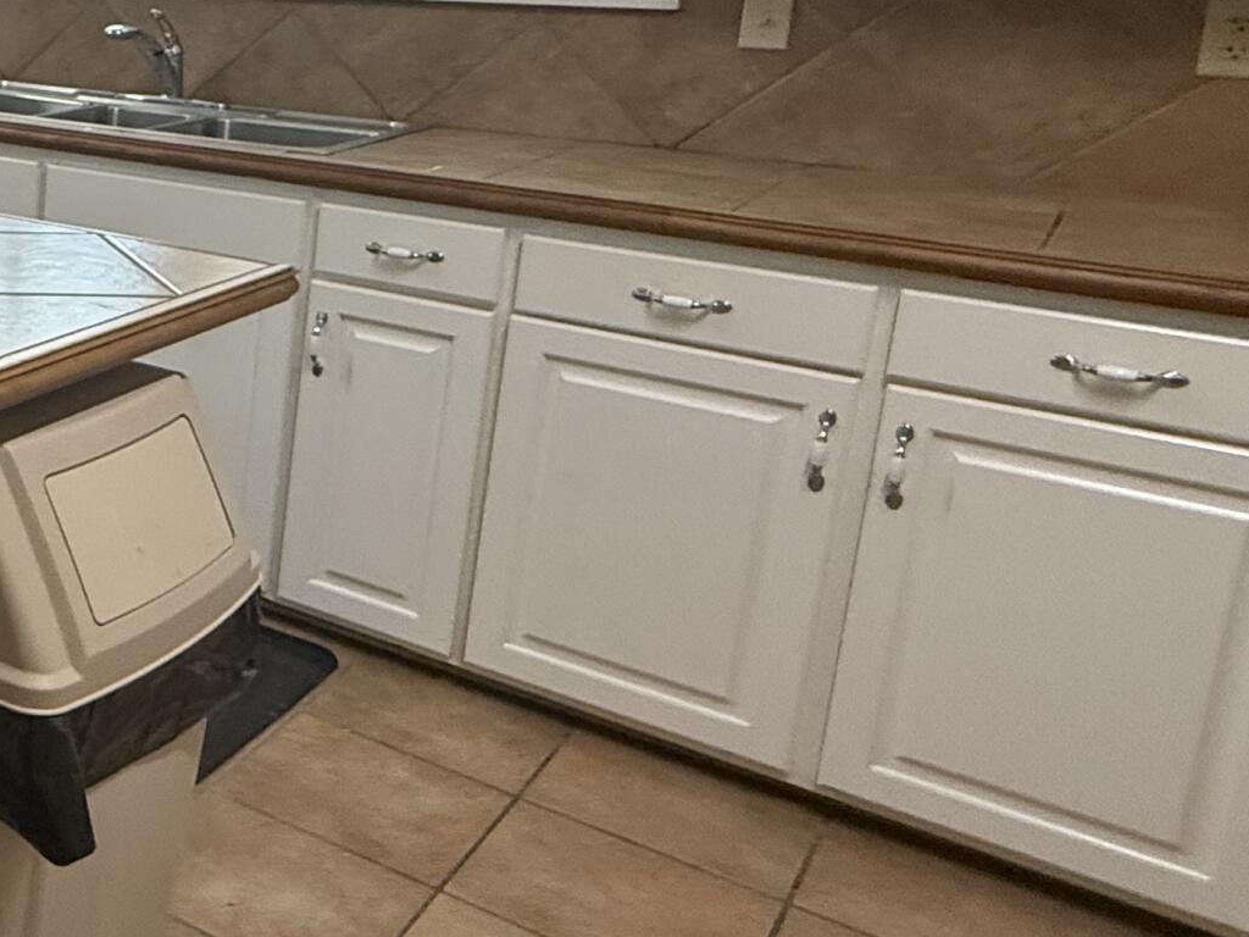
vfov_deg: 34.1
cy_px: 183
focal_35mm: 41
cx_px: -396
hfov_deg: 33.0
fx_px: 1479
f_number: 2.2
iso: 320
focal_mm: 2.22
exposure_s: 1/120
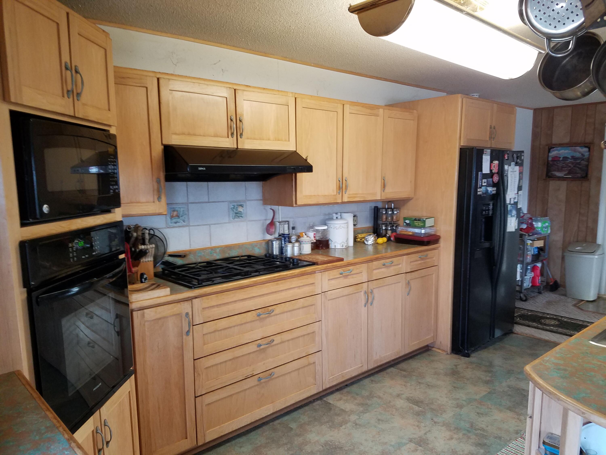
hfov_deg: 67.3
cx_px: 303
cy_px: 228
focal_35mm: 26
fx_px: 455
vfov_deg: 53.1
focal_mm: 4.2
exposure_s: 1/40
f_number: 1.7
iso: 160
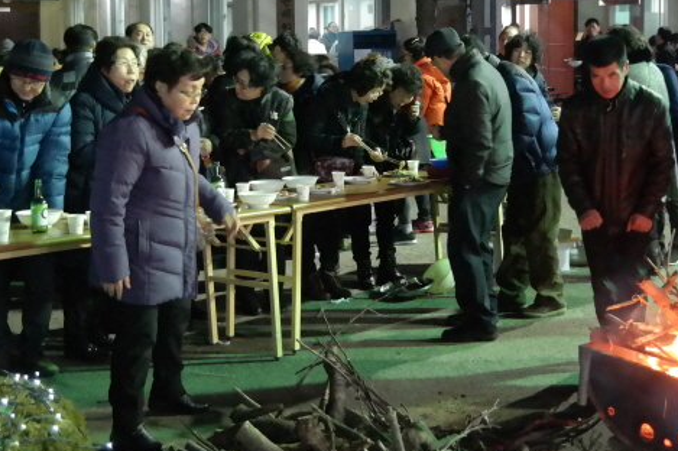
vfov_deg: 22.7
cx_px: 387
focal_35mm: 59
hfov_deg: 33.9
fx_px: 1110
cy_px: 110
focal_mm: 18
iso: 3200
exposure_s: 1/30
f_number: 3.5
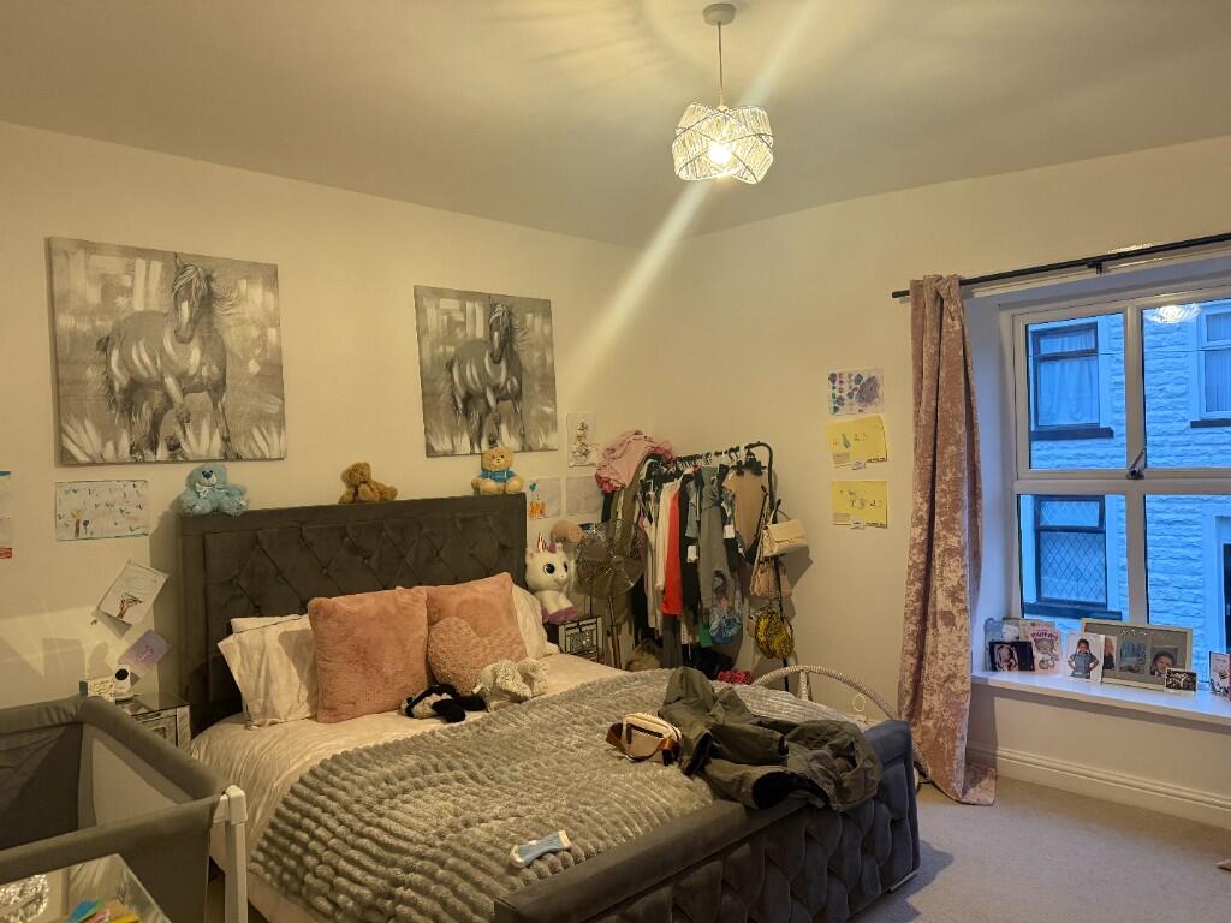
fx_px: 853
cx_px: 616
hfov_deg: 71.6
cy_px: 462
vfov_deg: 56.8
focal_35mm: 24
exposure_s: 1/50
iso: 320
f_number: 1.78
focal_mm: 6.76
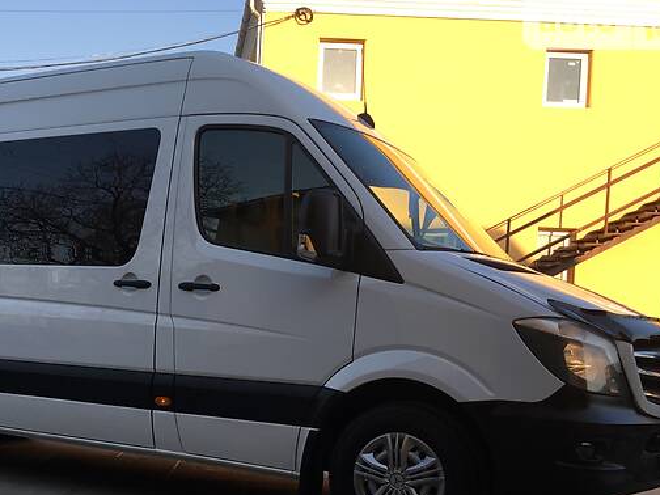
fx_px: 877
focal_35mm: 46
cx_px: 207
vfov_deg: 31.0
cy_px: 371
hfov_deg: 40.6
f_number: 2.2
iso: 25
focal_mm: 4.2
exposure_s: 1/400
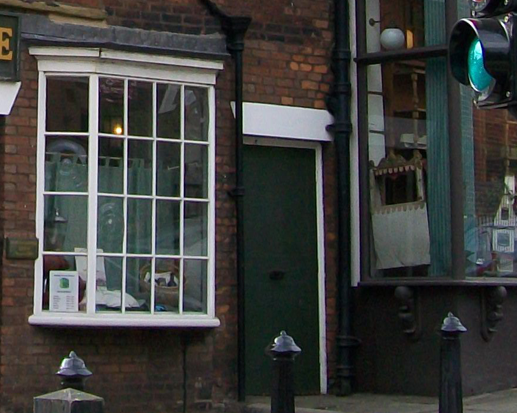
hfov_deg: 13.2
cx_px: -205
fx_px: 2127
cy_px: -137
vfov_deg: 10.8
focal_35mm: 139
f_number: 2.7
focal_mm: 6.1
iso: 64
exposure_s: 1/500
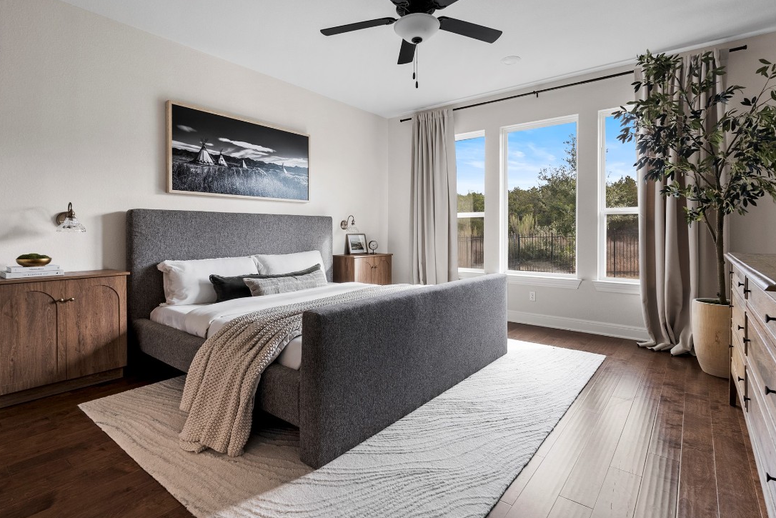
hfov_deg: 90.0
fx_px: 388
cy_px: 247
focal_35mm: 18
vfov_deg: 67.4
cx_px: 384
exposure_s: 1/10
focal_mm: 17
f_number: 7.1
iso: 400
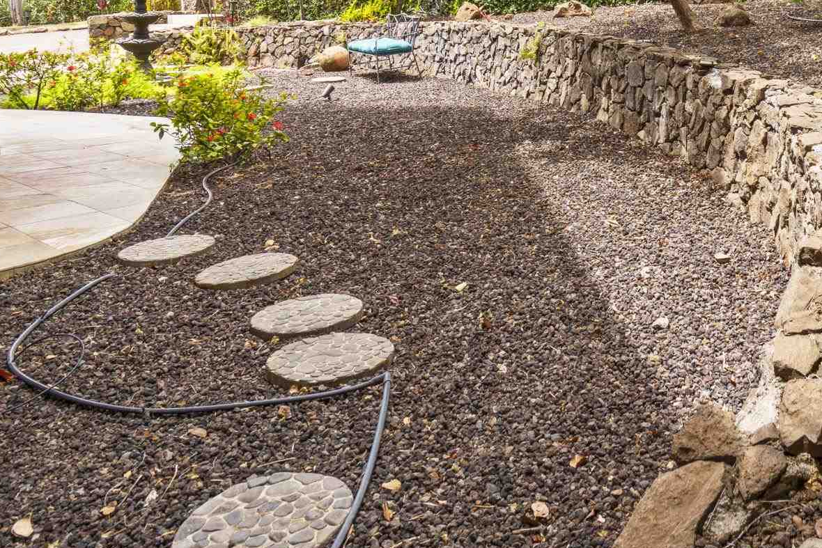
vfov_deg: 31.9
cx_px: 742
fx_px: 868
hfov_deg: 45.8
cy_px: -18
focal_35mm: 38
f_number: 8
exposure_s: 1/80
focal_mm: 16
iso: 100
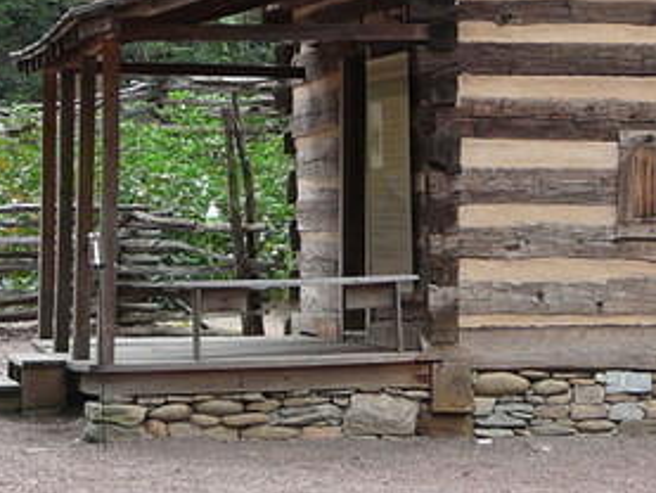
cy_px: -33
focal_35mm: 171
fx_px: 3242
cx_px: 644
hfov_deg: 11.4
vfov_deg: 8.6
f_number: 3.2
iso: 100
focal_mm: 9.5
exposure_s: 1/100
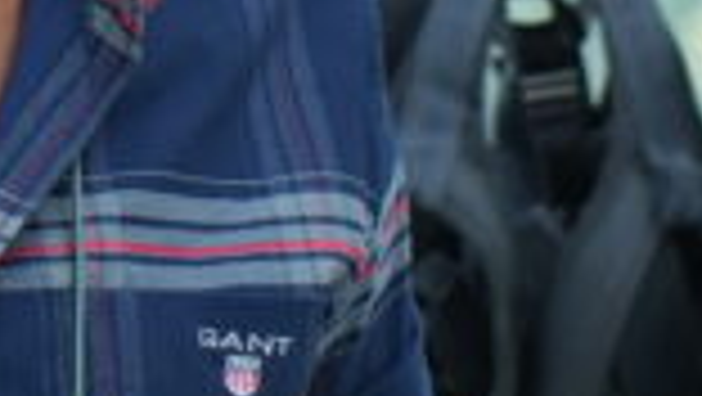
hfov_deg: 5.2
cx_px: 274
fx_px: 7693
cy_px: 128
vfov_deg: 2.9
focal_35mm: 413
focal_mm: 60
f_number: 4.5
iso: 320
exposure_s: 1/640
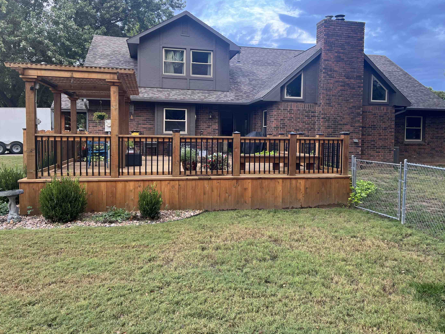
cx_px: 236
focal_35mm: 29
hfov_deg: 61.6
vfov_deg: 48.1
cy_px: 149
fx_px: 373
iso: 64
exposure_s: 1/121
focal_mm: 5.7
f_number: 1.5
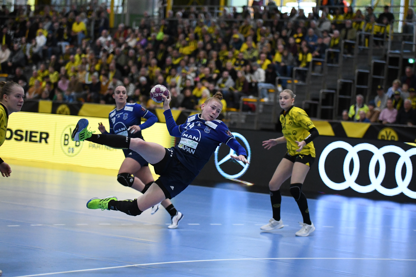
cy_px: 138
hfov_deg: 18.9
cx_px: 208
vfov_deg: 12.7
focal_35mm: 108
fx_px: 1248
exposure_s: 1/8000
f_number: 1.8
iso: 6400
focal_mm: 72
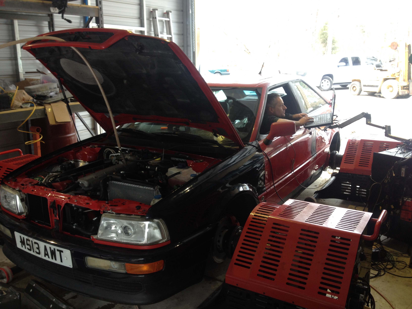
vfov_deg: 40.7
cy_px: 154
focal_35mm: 35
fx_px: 417
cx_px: 206
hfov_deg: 52.6
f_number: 2.4
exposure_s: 1/30
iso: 50
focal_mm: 4.28
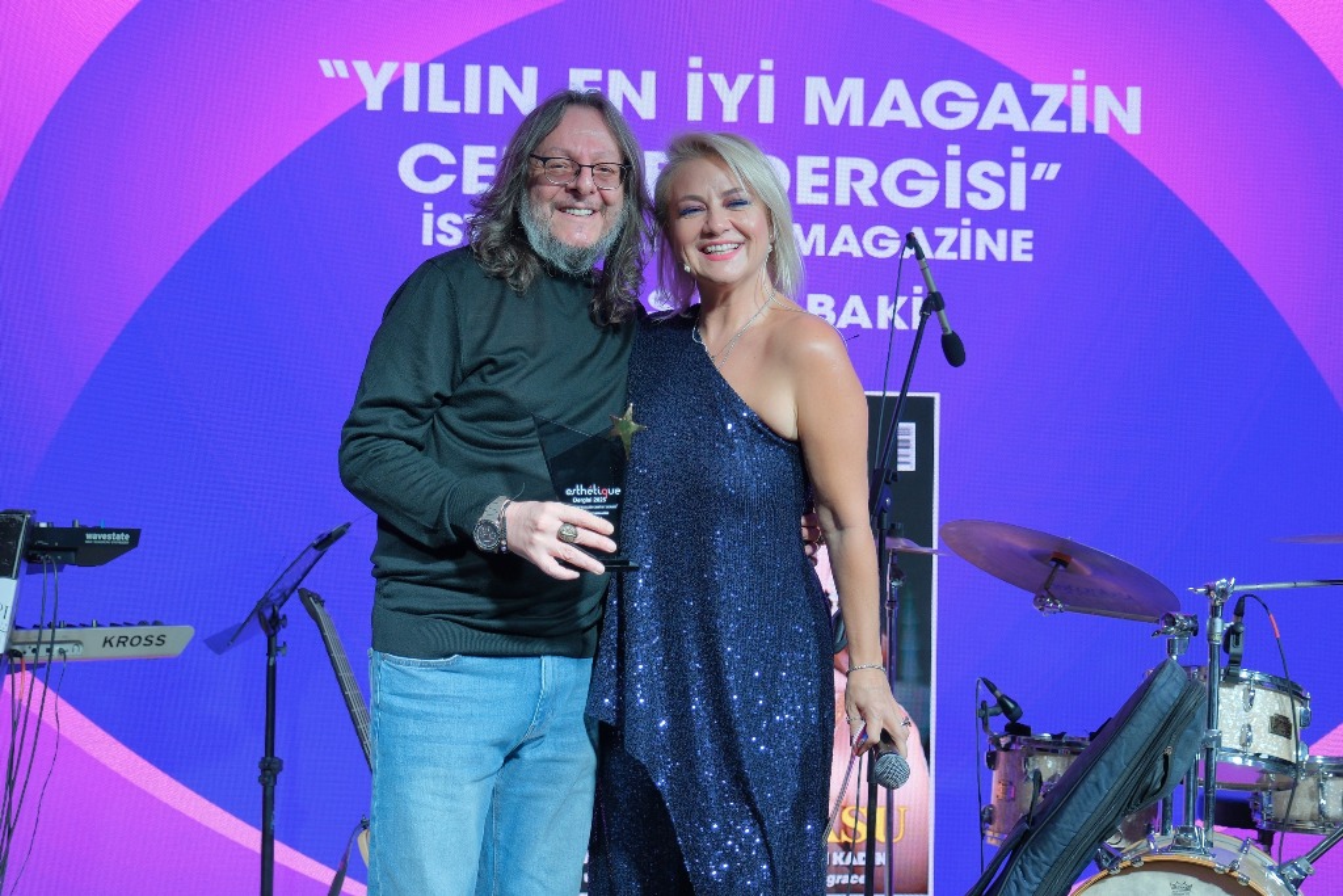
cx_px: 672
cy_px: 448
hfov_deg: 38.9
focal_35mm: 51
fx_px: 1903
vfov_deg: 26.5
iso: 800
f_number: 2.8
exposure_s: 1/160
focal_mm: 34.2
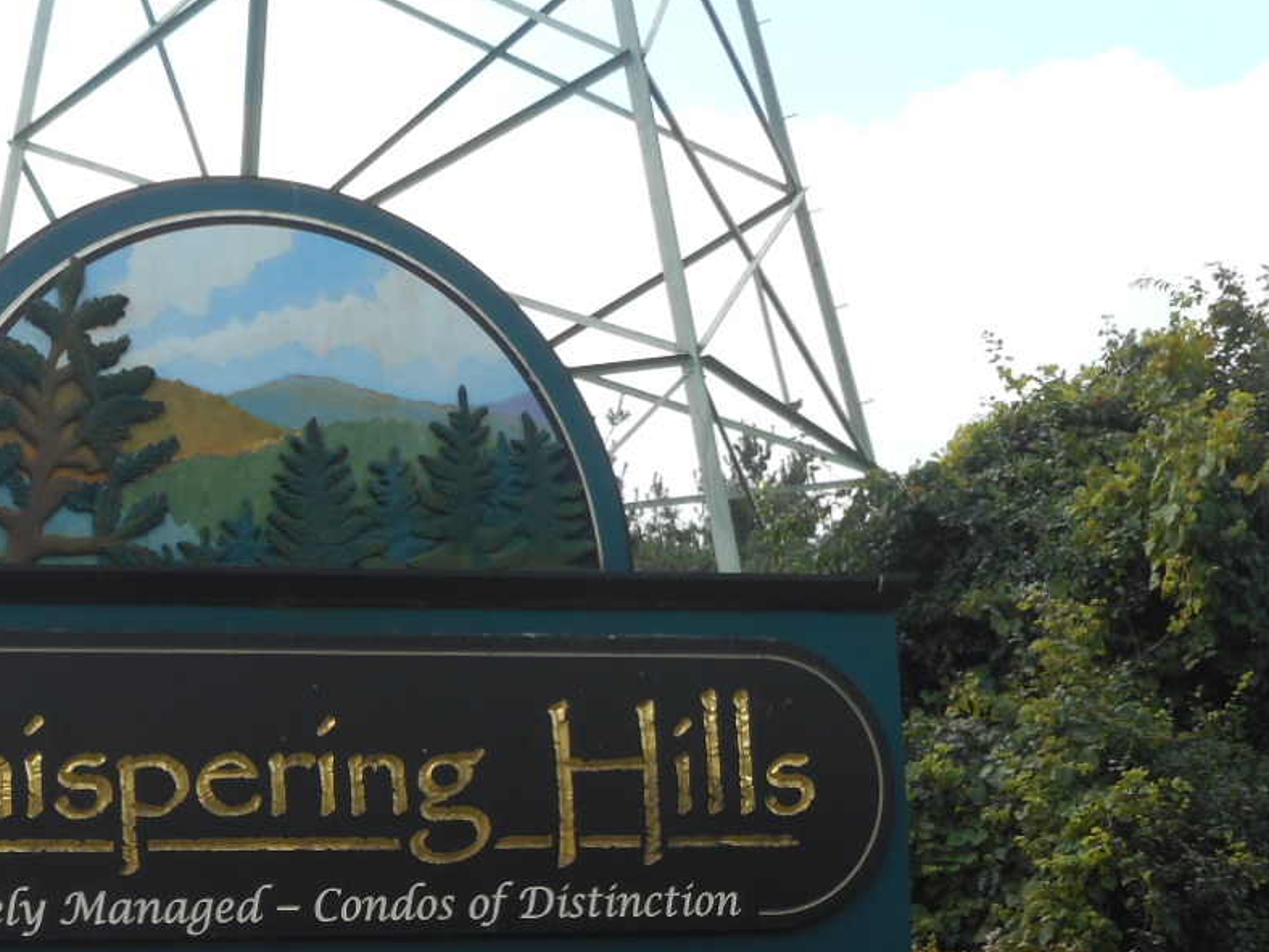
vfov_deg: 10.8
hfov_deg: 14.4
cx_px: 225
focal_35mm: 136
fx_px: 4986
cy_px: 852
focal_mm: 12
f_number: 5.3
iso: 80
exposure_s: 1/200
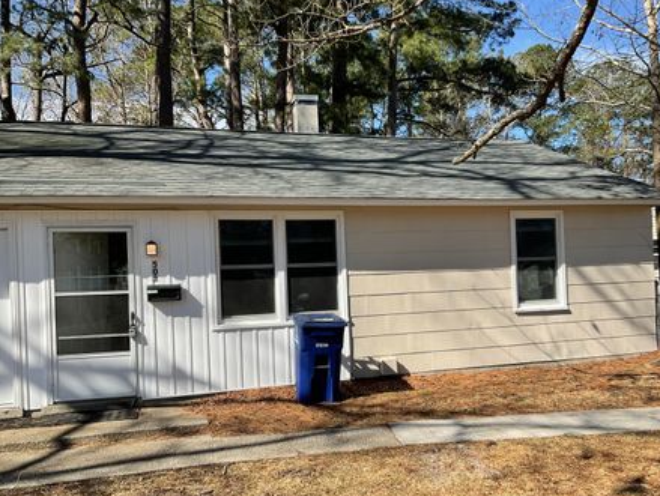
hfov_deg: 55.1
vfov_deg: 43.0
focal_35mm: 33
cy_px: 271
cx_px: 374
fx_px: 630
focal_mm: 3
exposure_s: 1/1451
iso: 16
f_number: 1.8
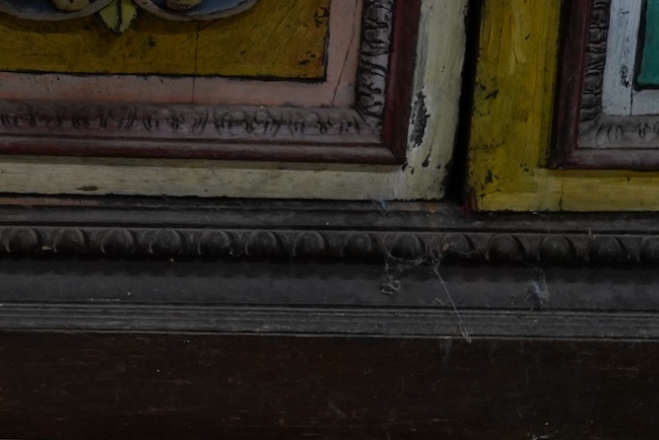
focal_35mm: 201
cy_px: -291
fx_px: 3679
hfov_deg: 9.5
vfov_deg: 6.7
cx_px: -667
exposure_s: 1/125
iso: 1250
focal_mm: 49
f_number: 4
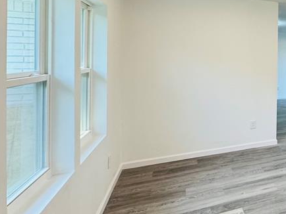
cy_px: 57
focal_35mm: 33
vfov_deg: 41.9
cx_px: 335
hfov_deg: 40.6
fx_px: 273
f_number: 2.2
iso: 200
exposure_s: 1/60
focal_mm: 2.22
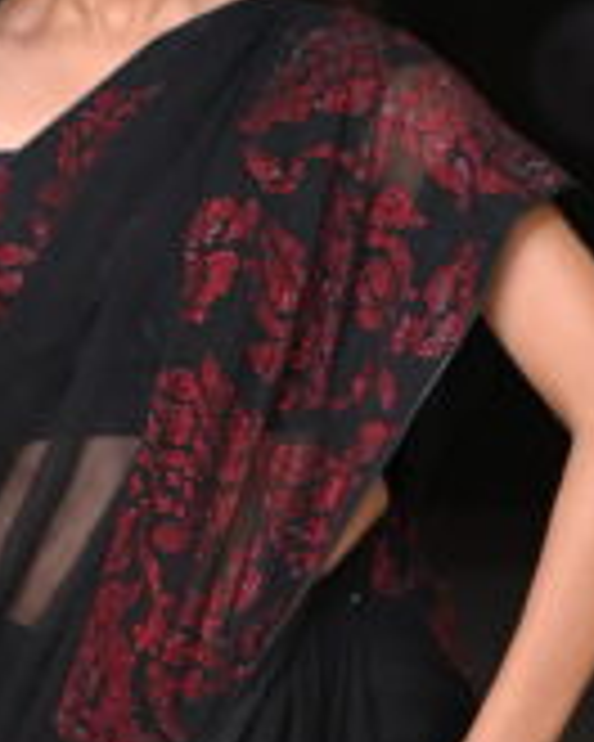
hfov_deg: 6.0
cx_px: 112
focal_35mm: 256
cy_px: 387
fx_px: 5626
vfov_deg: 7.6
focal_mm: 50
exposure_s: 1/250
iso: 1000
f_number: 2.8
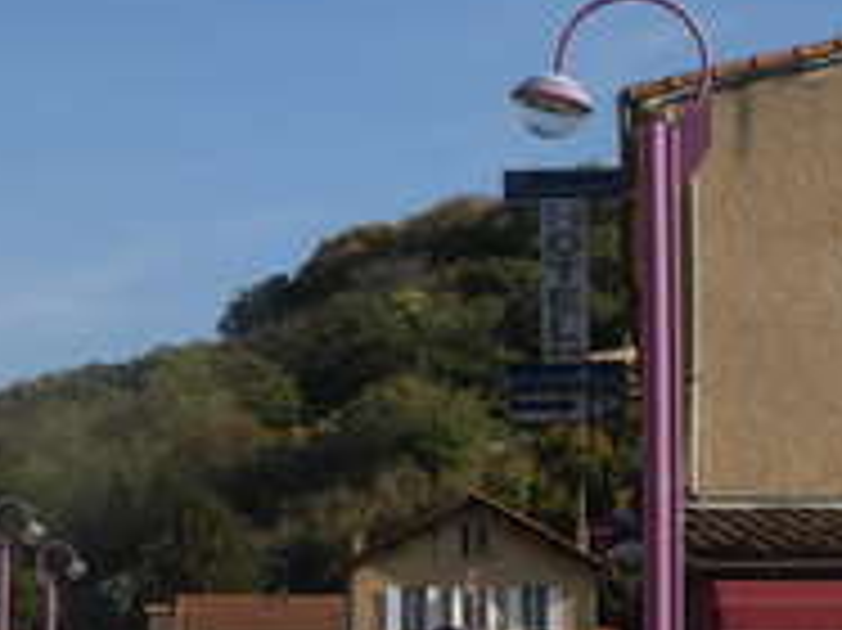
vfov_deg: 12.1
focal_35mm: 122
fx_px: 2966
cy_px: 477
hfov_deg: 16.0
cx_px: 90
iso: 79
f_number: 4.9
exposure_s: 1/609
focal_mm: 6.3
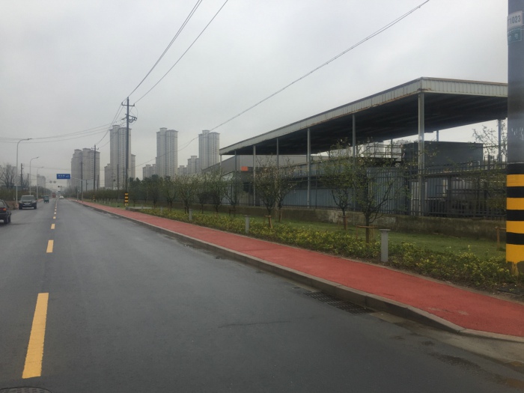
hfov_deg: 61.7
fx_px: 439
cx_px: 262
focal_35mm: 29
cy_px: 196
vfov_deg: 48.2
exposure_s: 1/482
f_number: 2.2
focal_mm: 4.15
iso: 32
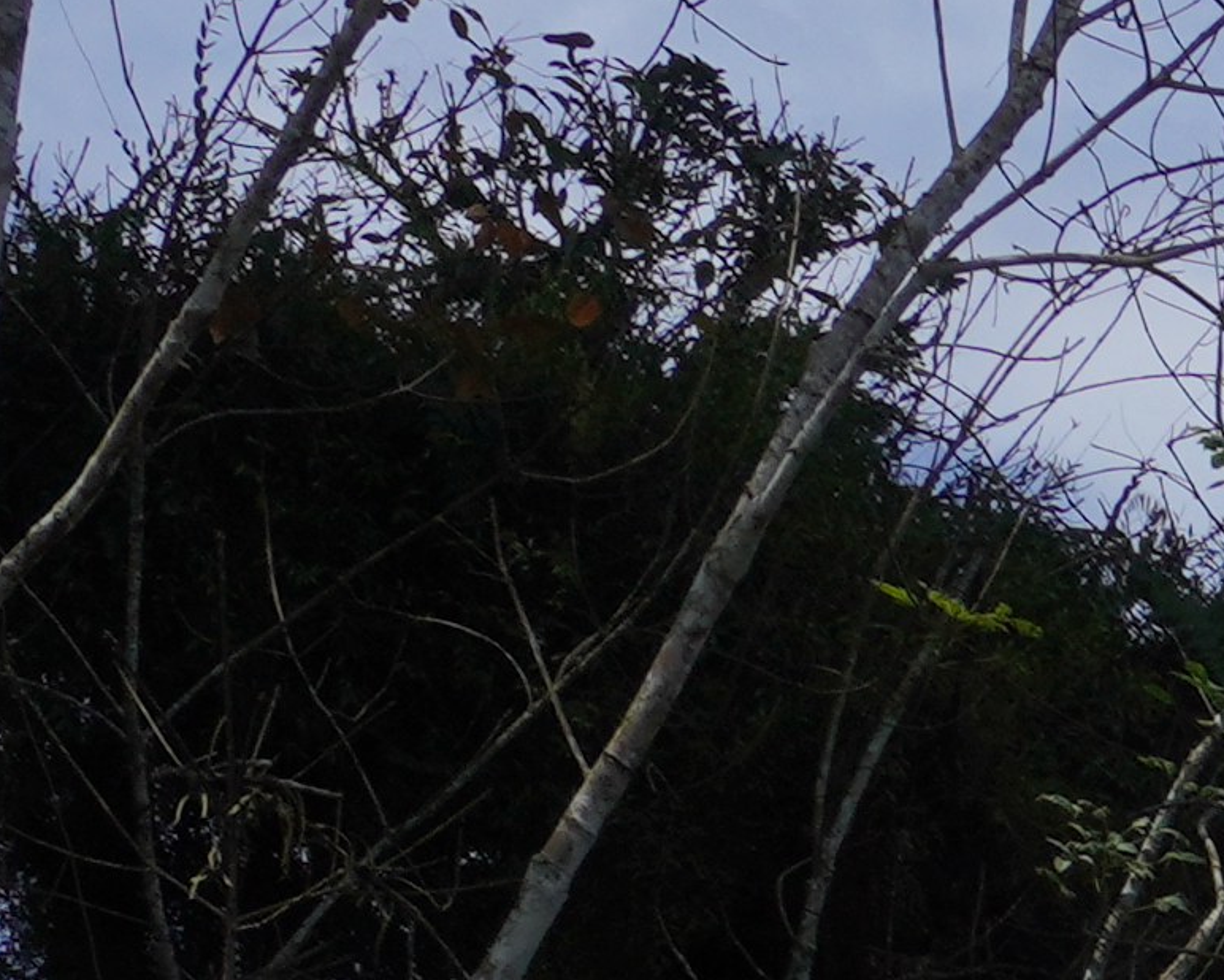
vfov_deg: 6.2
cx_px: 3279
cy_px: 2934
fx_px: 8321
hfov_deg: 7.6
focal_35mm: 230
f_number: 13
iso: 100
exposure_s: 1/250
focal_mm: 21
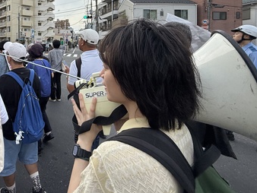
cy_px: 44
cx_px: 49
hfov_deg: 64.8
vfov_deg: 53.7
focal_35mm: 24
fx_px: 178
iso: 64
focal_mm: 2.22
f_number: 2.2
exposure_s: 1/928
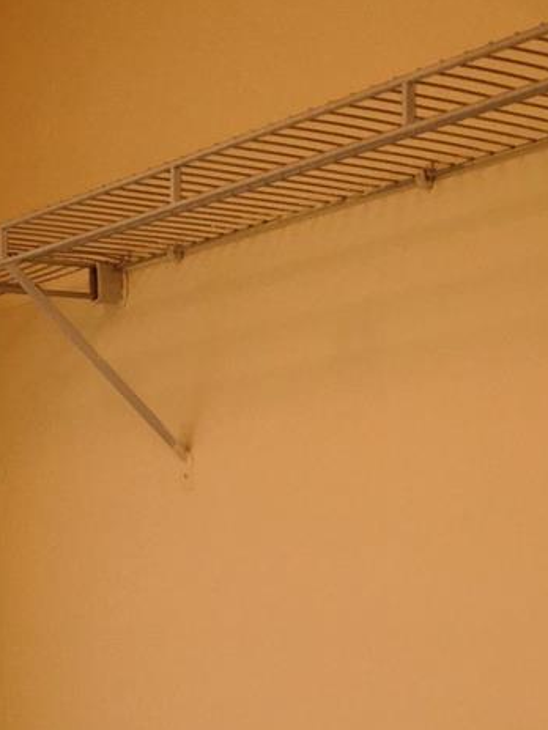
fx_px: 1583
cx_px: -38
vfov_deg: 24.6
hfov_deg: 18.9
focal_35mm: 75
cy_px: 760
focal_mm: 4.15
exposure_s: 1/30
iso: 32
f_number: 2.2
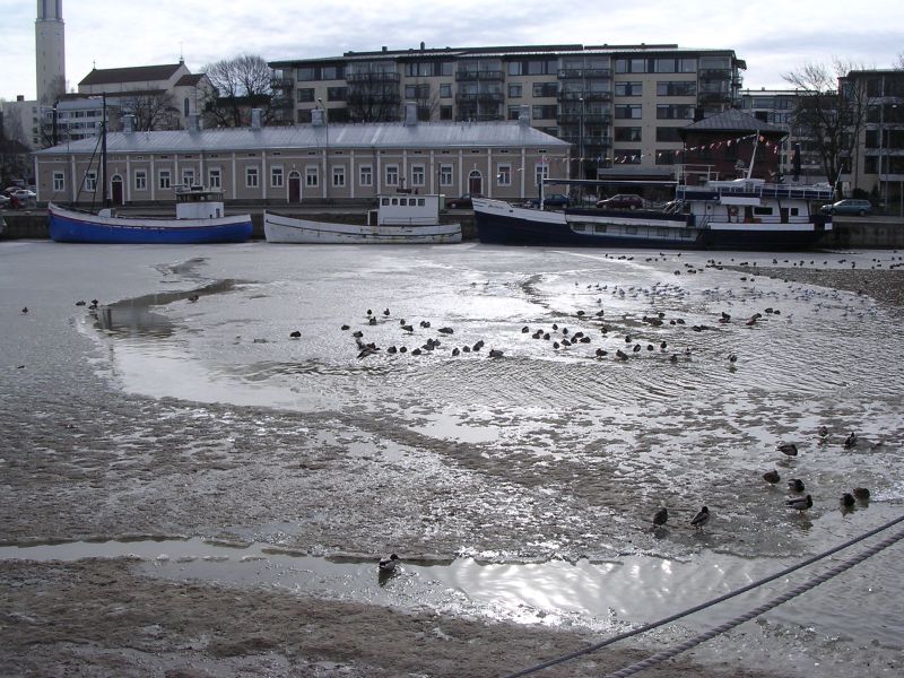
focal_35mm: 38
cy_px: 339
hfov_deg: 49.0
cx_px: 452
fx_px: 992
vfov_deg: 37.7
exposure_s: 1/333
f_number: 5.6
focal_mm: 5.8
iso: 100
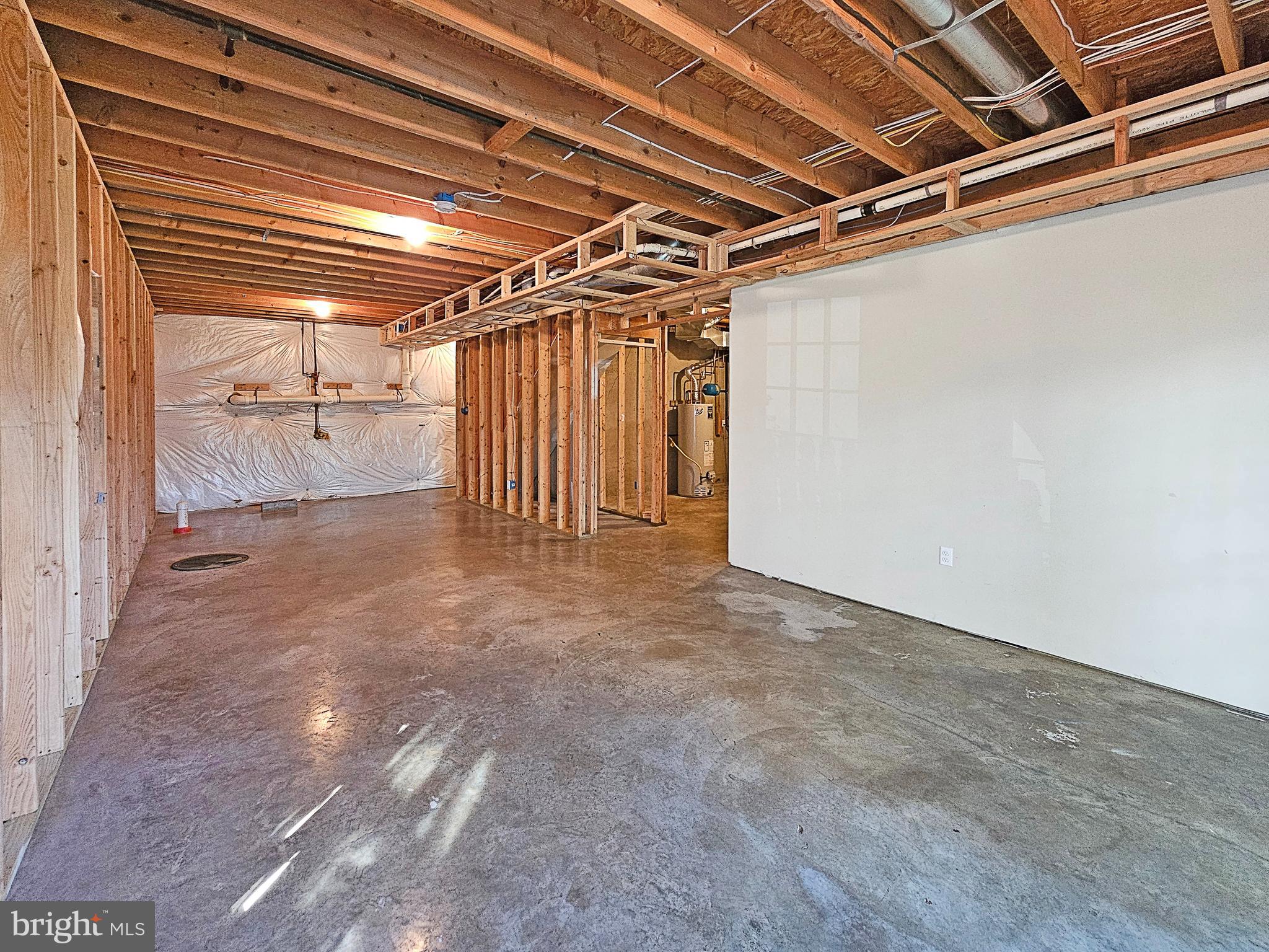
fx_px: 477
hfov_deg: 106.2
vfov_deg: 89.9
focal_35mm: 13
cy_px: 476
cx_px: 634
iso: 640
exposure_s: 1/30
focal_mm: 2.2
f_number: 2.2
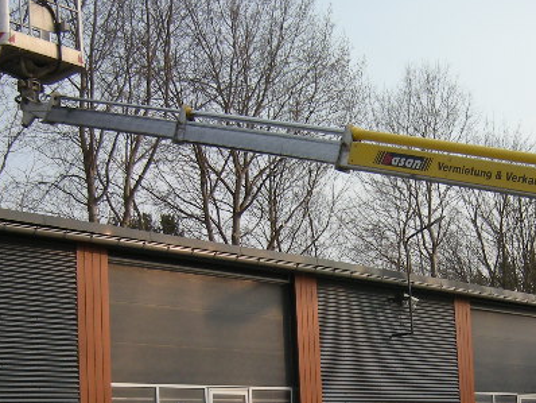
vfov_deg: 19.9
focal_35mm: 72
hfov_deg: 26.9
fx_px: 1116
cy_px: 391
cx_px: 353
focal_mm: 4.7
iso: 64
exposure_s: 1/540
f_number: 2.8
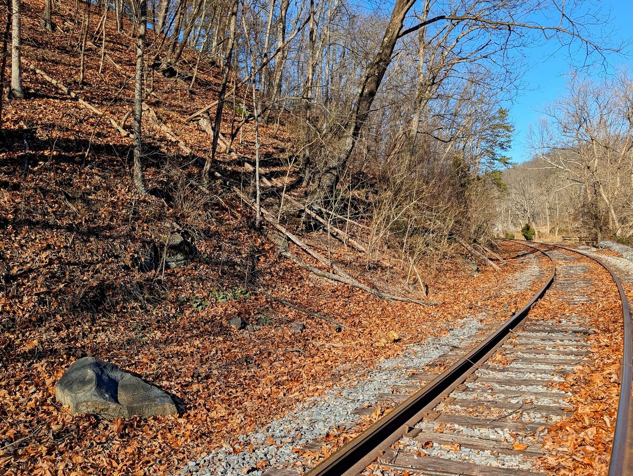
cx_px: 290
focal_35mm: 27
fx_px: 494
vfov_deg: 51.4
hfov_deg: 65.1
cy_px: 225
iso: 20
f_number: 1.68
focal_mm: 6.9
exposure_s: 1/760
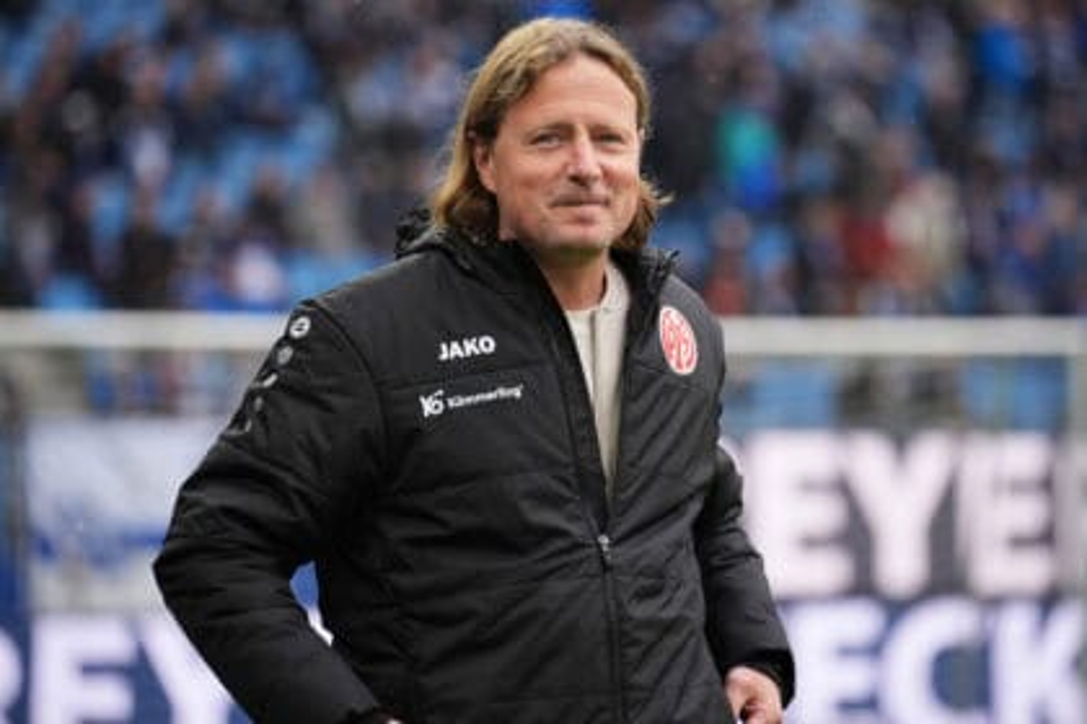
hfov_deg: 13.2
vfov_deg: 8.8
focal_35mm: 156
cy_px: 362
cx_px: 544
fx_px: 4710
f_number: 3.2
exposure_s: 1/2000
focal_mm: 156
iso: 1600
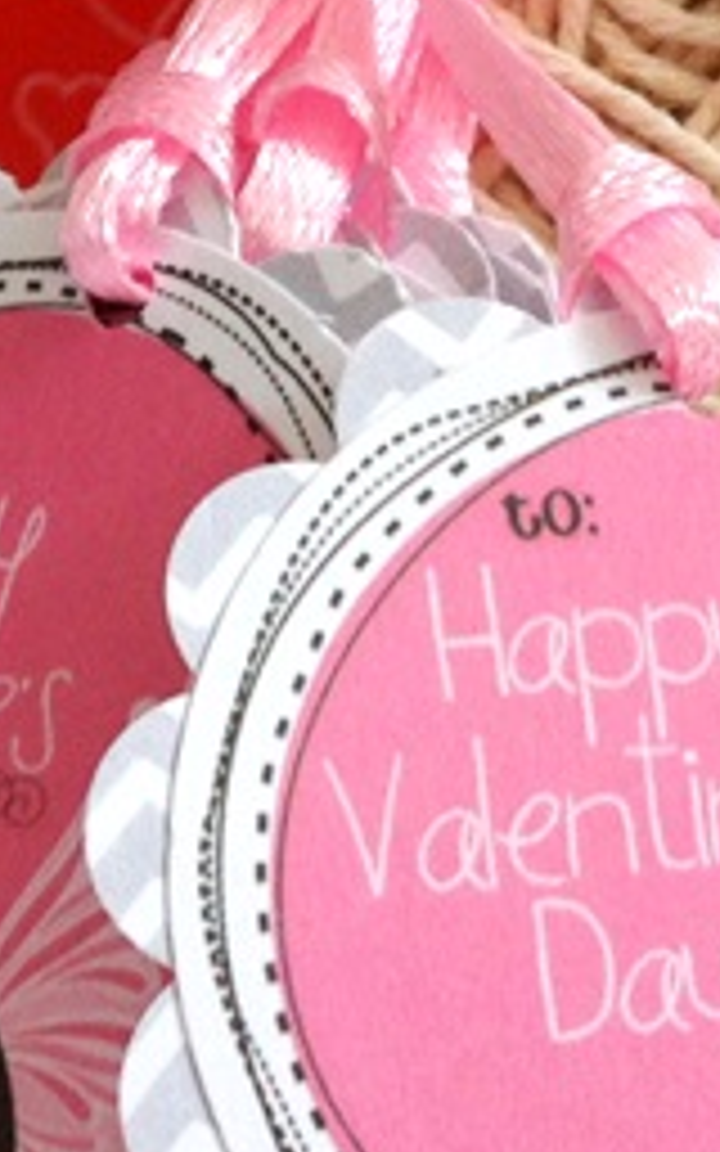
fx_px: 3642
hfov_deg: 11.2
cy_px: 567
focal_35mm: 116
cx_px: 675
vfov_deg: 18.0
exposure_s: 1/24
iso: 80
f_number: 2.8
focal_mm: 3.85
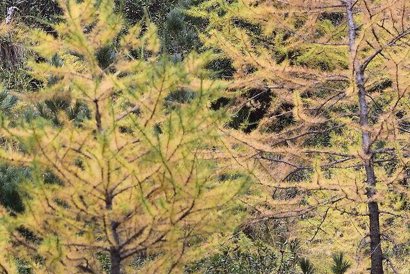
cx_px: 602
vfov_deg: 1.7
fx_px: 8985
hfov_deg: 2.6
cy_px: 18
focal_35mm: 789
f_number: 8
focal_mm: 210
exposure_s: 1/320
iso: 800
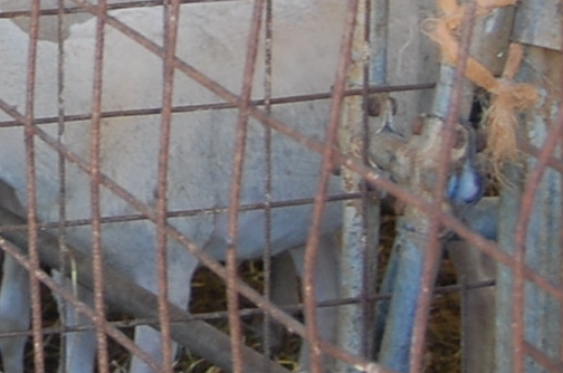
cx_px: -395
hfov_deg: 10.4
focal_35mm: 188
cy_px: -333
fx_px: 2935
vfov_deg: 7.1
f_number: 4.2
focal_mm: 28
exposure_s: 1/50
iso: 400
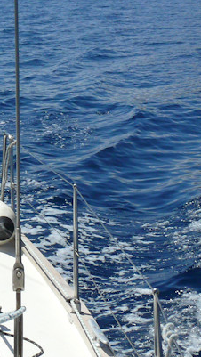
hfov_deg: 11.8
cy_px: 115
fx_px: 899
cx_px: -154
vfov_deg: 22.3
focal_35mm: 95
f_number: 8
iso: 200
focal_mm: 7.4
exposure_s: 1/1000
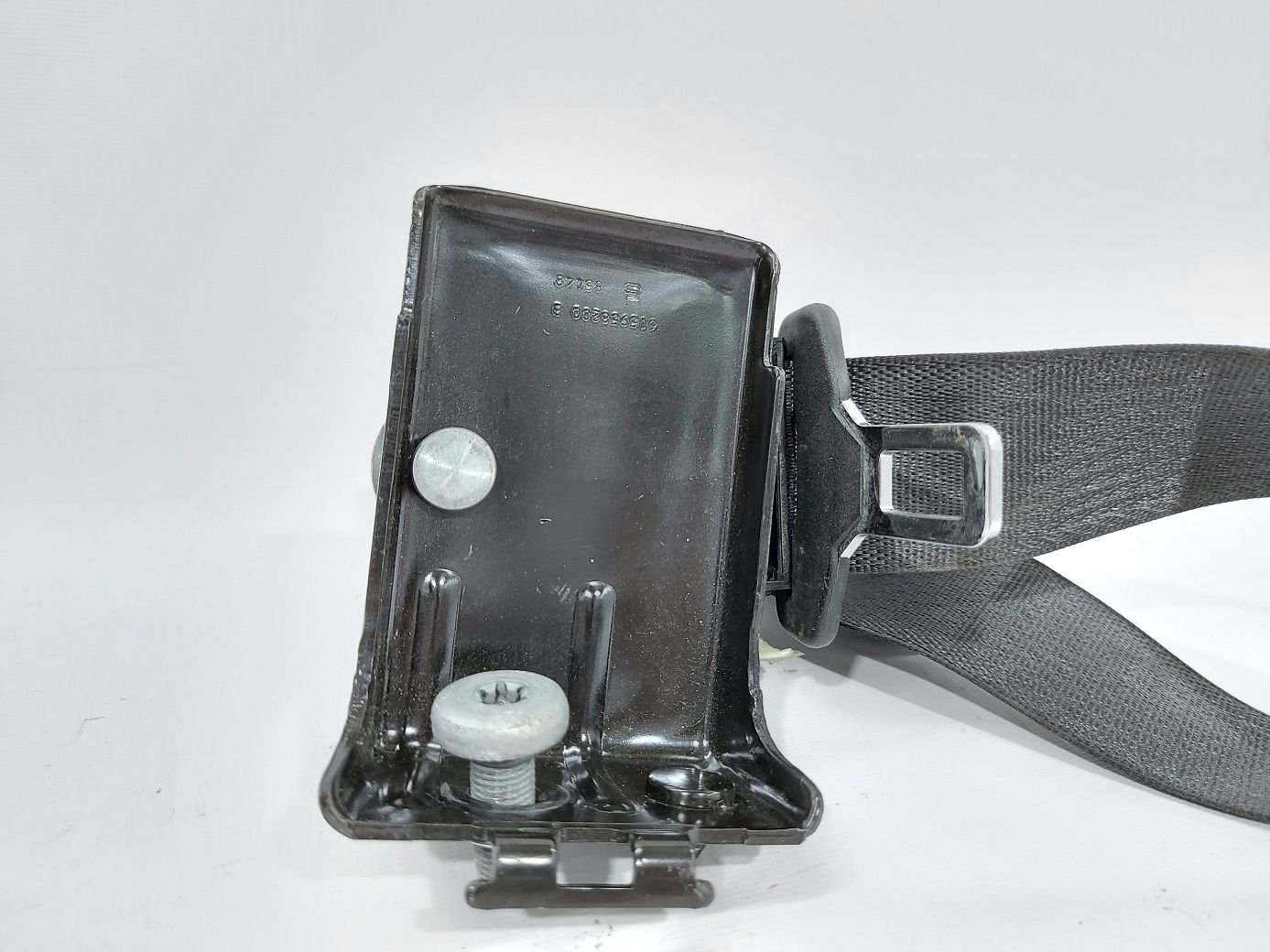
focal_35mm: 24
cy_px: 476
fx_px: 880
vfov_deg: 56.8
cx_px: 635
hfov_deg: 71.6
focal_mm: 5.23
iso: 160
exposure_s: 1/50
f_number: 1.8
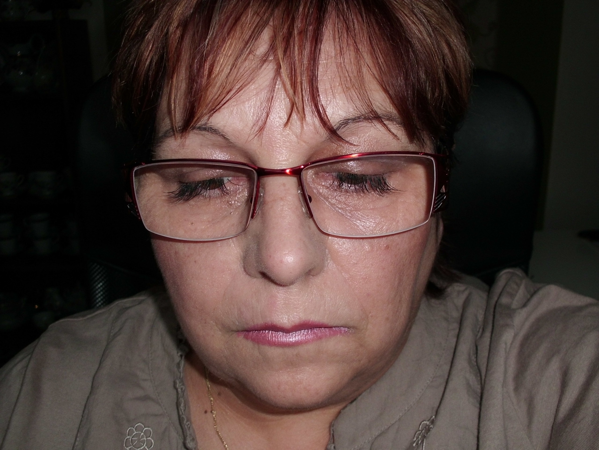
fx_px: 623
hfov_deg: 51.4
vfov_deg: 39.7
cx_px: 300
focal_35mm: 36
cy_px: 225
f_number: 2.9
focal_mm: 6.3
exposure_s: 1/60
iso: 100
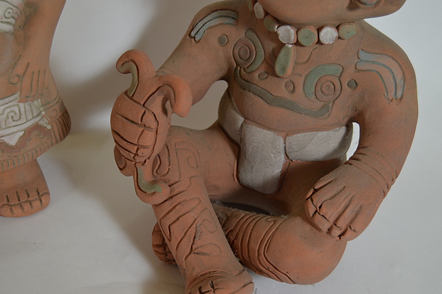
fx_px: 699
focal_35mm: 57
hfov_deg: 35.1
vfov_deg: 23.7
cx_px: 221
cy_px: 147
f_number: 4.8
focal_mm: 38
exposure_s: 1/60
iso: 450
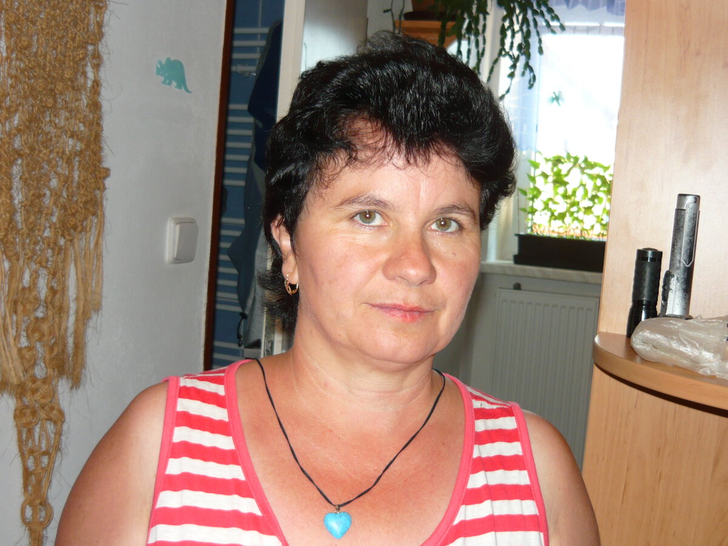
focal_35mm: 43
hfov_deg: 43.9
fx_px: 904
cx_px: 364
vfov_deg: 33.6
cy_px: 273
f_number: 2.8
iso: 100
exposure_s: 1/30
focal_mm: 5.5
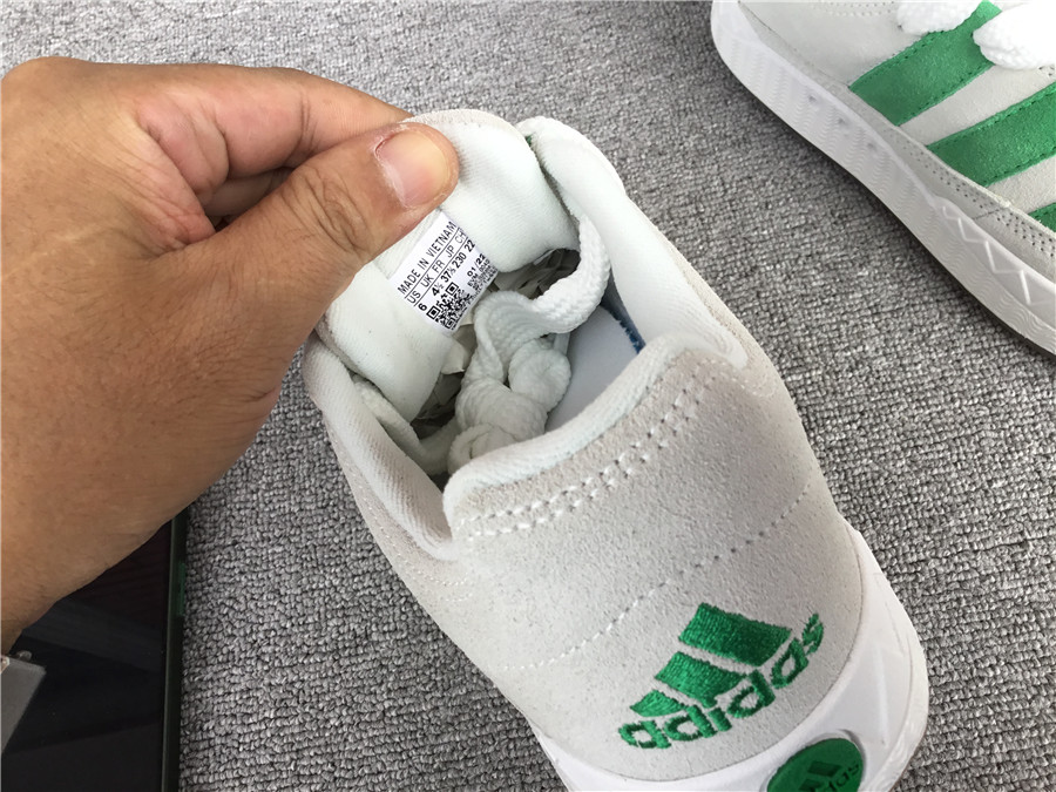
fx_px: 946
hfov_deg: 58.4
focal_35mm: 31
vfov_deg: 45.4
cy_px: 396
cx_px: 528
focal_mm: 3.3
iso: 25
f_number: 2.4
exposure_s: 1/196
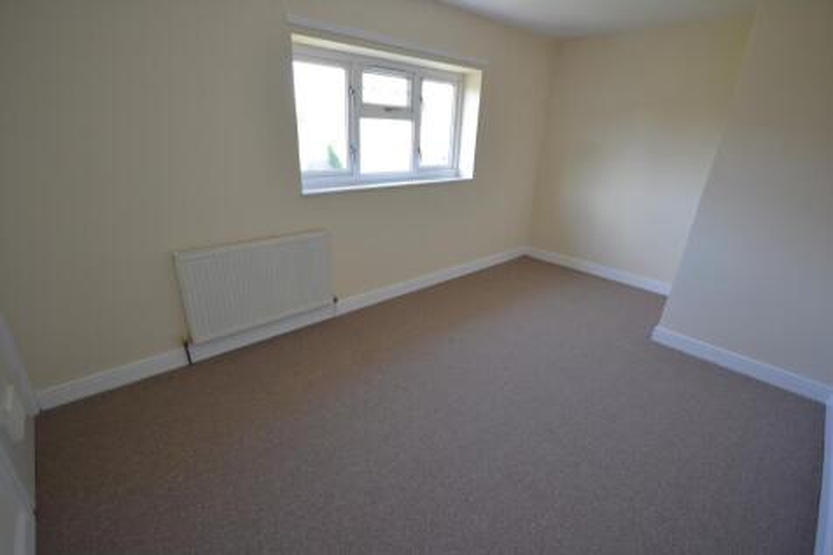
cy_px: 278
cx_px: 416
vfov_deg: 77.3
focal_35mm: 15
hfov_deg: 100.4
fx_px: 347
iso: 400
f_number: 4
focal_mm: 10
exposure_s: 1/60
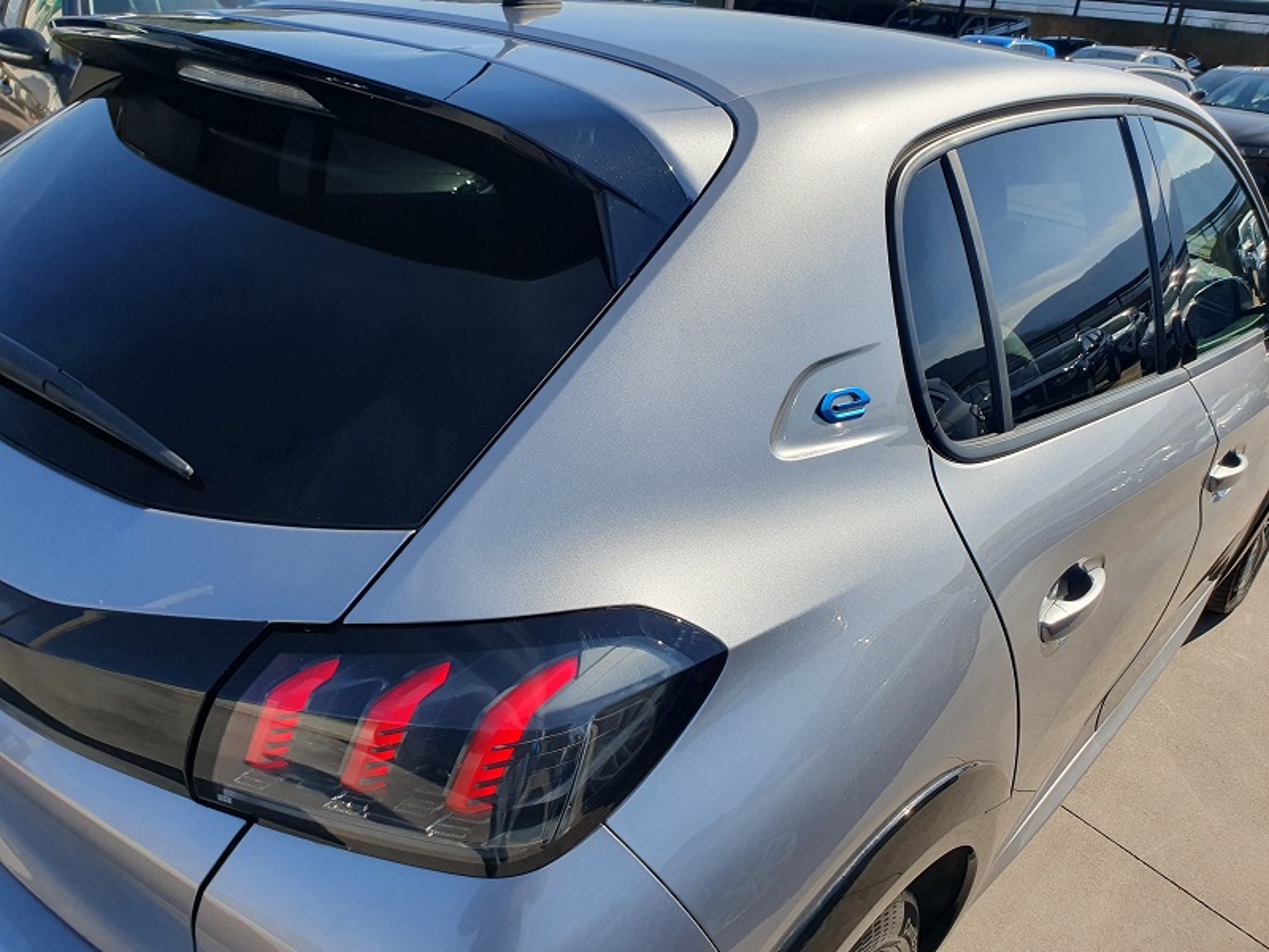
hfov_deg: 67.3
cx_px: 634
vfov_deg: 53.1
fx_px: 953
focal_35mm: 26
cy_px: 476
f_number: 2.4
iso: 50
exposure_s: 1/2144
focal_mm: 4.32
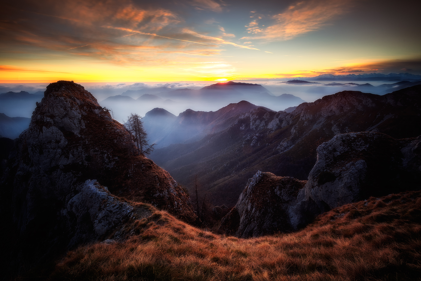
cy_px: 140
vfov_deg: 70.4
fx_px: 199
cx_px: 210
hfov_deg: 93.3
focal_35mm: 17
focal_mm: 17
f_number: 13
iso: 160
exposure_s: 30
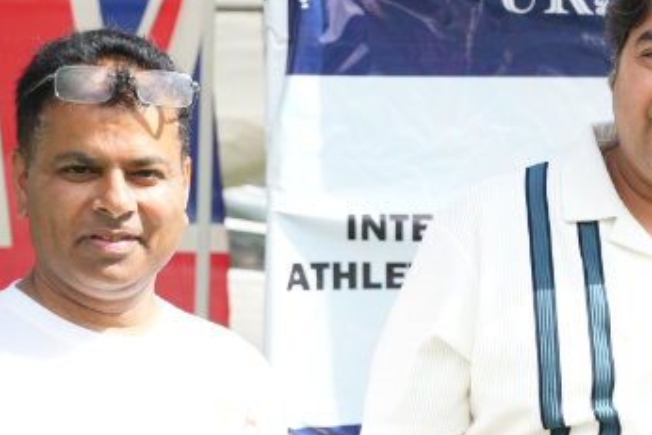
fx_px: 2333
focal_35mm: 129
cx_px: 782
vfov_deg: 10.6
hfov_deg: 15.3
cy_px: 406
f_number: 2.8
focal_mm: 43.6
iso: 400
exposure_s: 1/2500
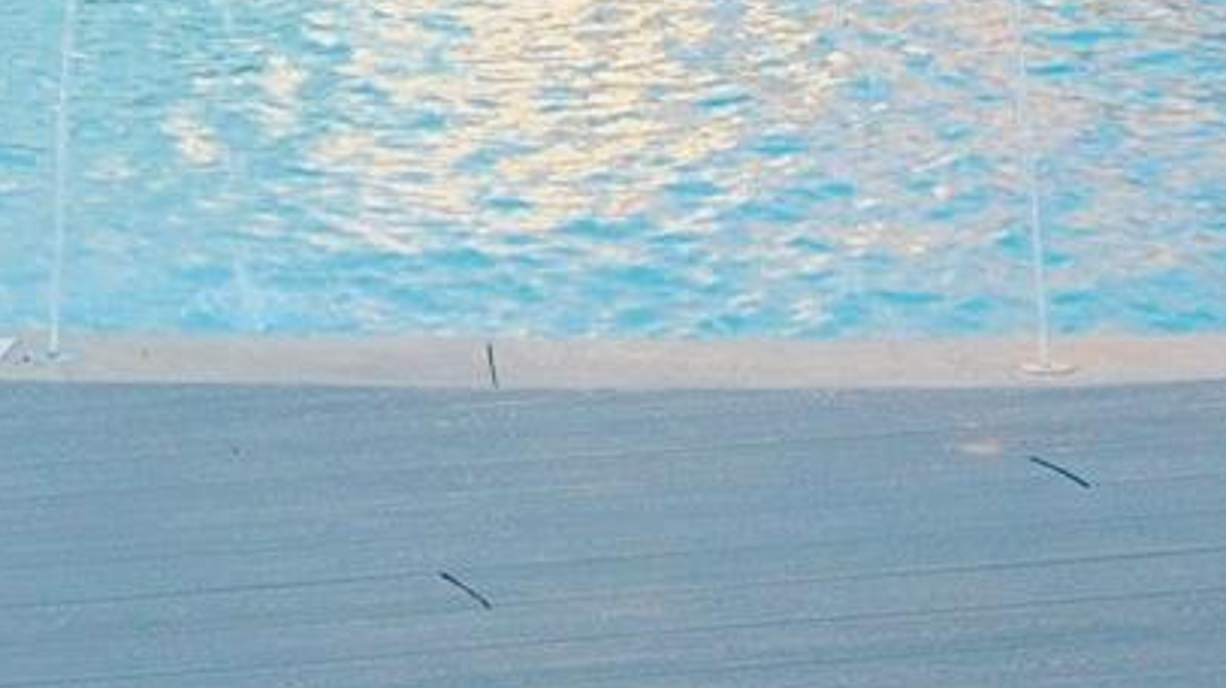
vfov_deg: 6.6
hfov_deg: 11.8
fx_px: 5849
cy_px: -407
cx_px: -85
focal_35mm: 180
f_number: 5.6
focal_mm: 24
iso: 100
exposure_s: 1/125
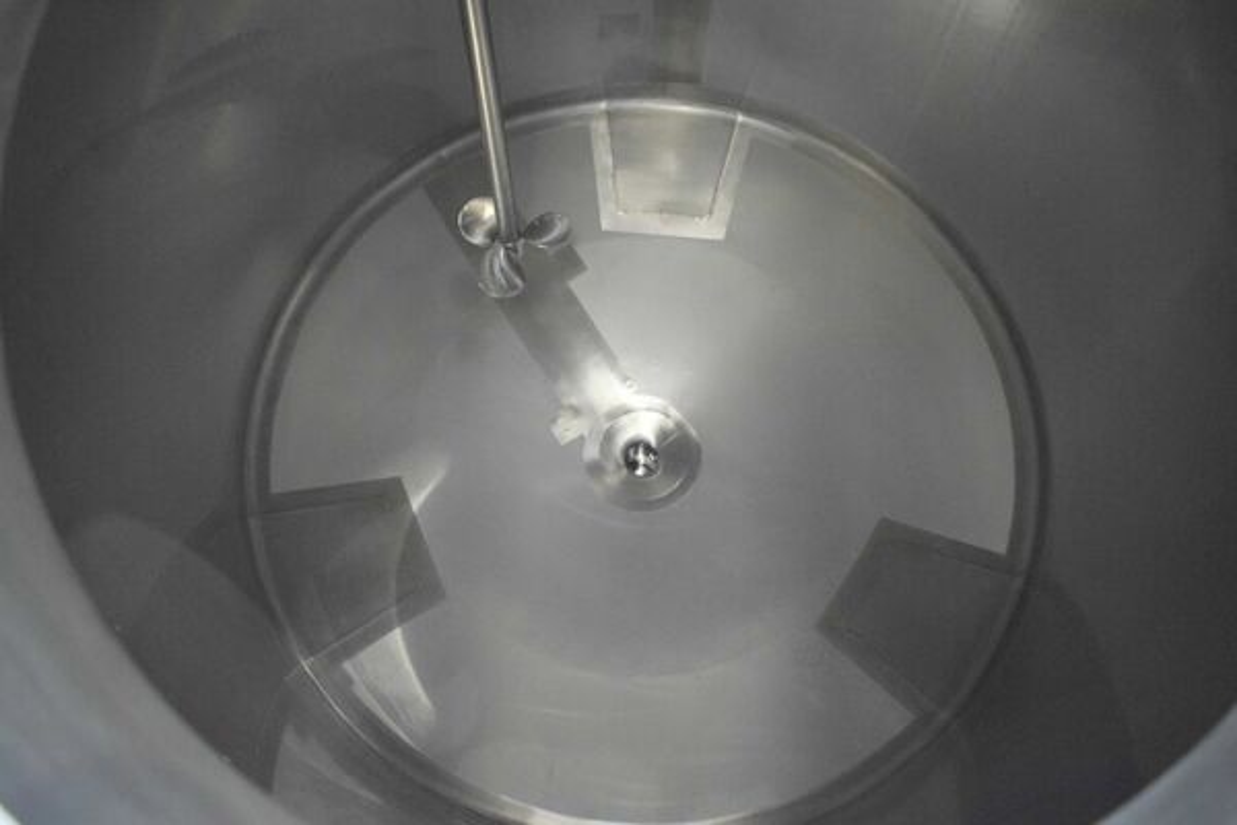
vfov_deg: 47.9
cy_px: 412
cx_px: 618
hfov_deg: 67.4
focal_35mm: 27
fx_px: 928
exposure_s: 1/60
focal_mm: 18
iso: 5000
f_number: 3.5
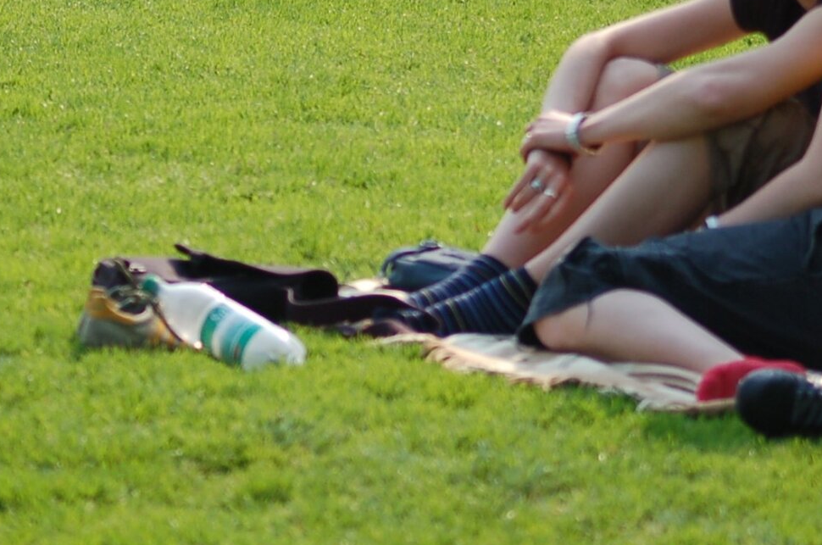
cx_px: 420
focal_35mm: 279
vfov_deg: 4.9
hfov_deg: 7.4
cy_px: -60
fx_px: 6359
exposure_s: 1/1000
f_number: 4
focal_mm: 82
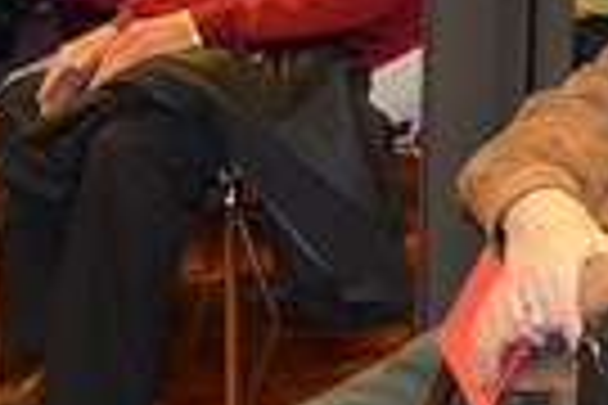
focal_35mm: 142
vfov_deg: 9.4
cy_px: -184
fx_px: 2398
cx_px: 1126
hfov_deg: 13.0
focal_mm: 20
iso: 560
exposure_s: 1/60
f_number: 3.5
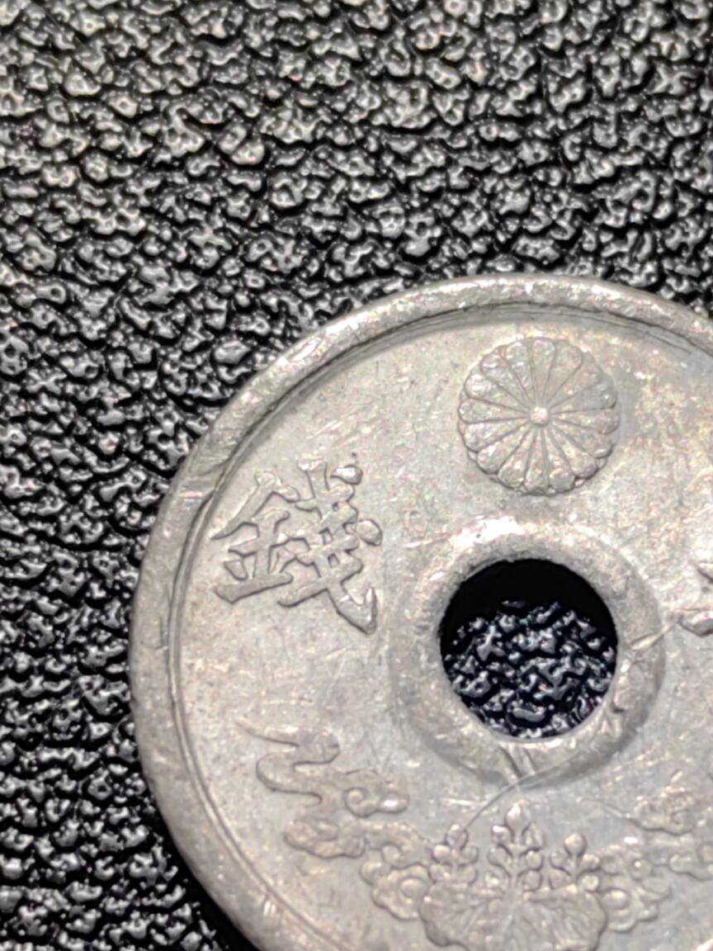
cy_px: 639
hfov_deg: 11.8
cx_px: 505
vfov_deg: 15.7
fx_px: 3433
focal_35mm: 125
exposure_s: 1/100
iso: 50
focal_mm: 5.75
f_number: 2
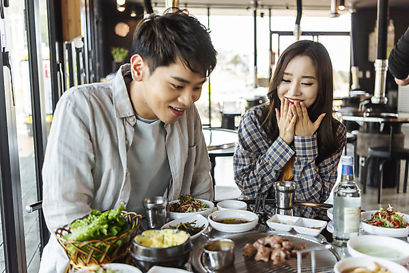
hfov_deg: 50.7
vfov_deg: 35.1
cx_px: 204
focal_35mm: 38
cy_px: 136
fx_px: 432
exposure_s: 1/500
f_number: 2.8
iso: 640
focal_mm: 38
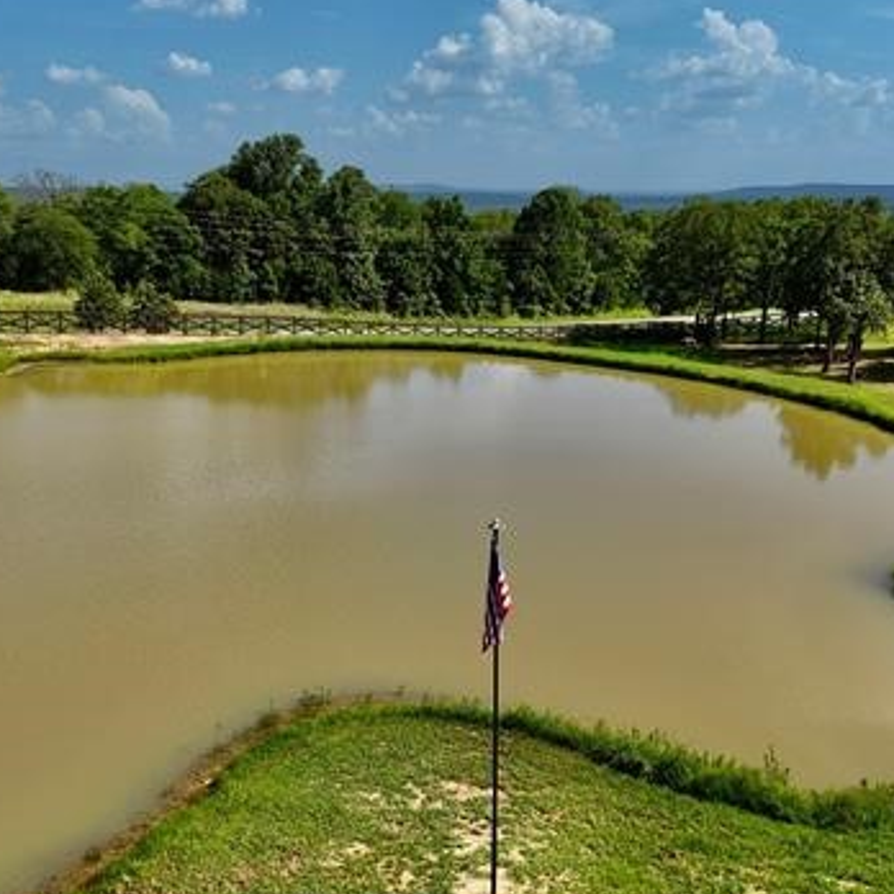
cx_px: 414
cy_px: 520
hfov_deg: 42.8
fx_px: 1140
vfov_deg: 42.7
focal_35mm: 39
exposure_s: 1/1600
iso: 100
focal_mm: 12.29
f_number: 2.8
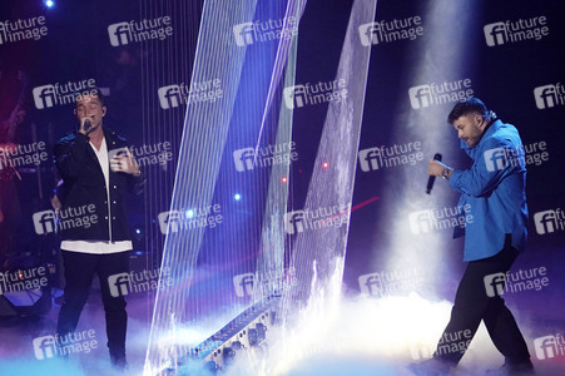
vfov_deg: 5.2
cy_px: 188
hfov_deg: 7.7
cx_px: 282
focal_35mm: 266
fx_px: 4172
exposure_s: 1/160
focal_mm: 266
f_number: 5.6
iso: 4000
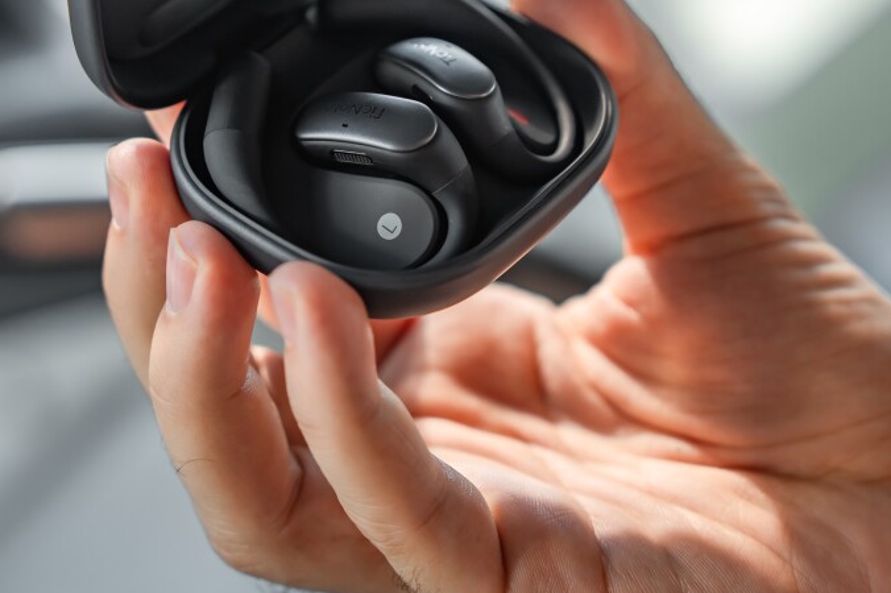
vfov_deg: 13.2
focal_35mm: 103
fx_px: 2548
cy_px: 157
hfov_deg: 19.8
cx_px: 394
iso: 200
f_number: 2.8
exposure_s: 1/500
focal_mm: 58
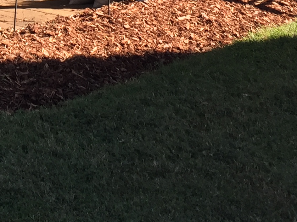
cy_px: -189
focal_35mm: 113
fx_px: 969
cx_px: -109
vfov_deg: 12.0
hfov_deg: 16.3
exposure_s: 1/590
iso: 32
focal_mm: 4.15
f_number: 2.2
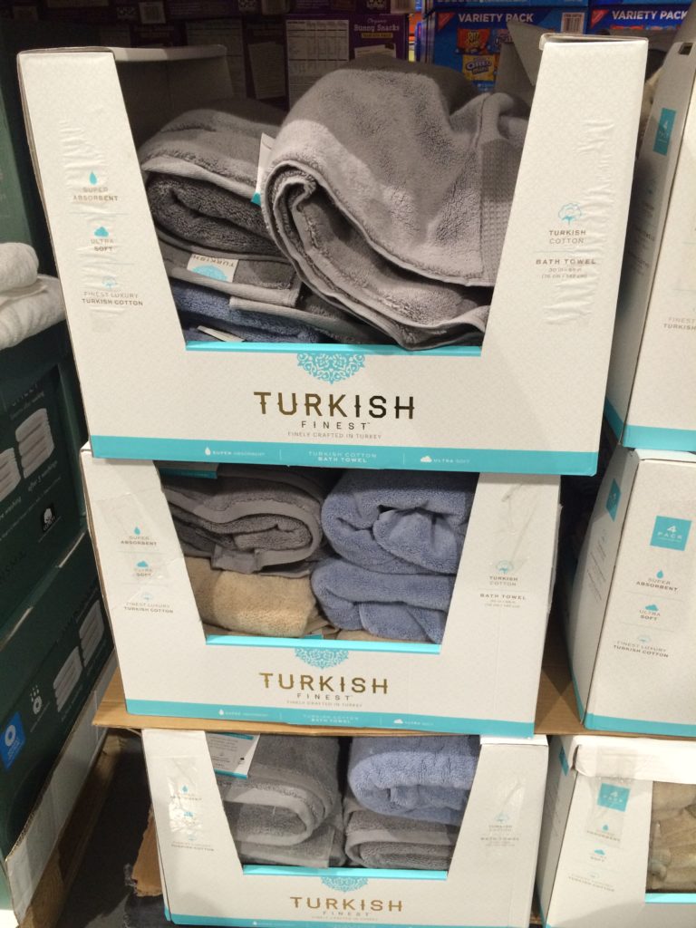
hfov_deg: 48.2
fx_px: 777
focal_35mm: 29
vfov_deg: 61.7
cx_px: 348
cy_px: 464
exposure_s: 1/30
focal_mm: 4.15
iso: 160
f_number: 2.2
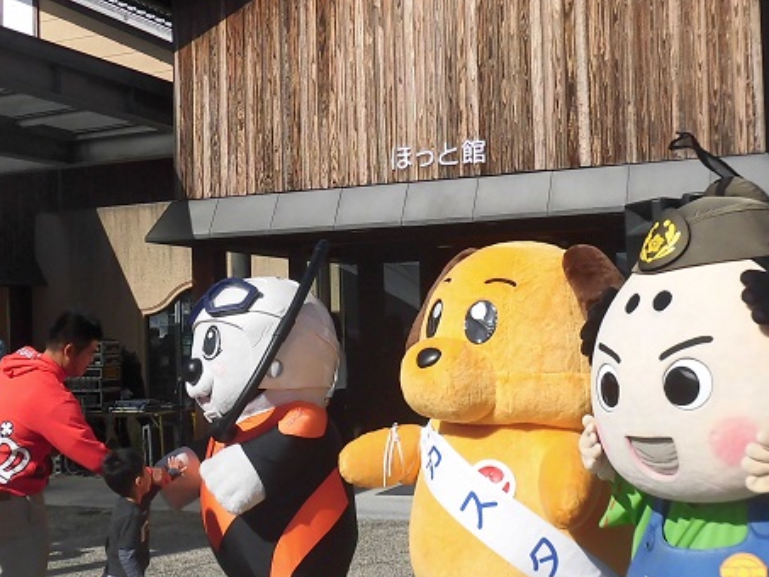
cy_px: 314
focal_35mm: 53
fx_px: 1178
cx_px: 343
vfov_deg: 27.5
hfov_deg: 36.1
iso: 100
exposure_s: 1/320
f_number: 7.8
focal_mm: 4.3
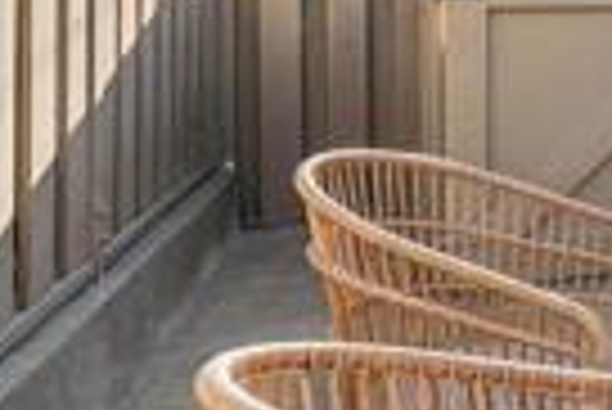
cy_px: -29
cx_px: 1125
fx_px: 1123
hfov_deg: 20.5
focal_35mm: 66
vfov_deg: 19.8
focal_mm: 14
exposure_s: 1/400
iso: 640
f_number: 8
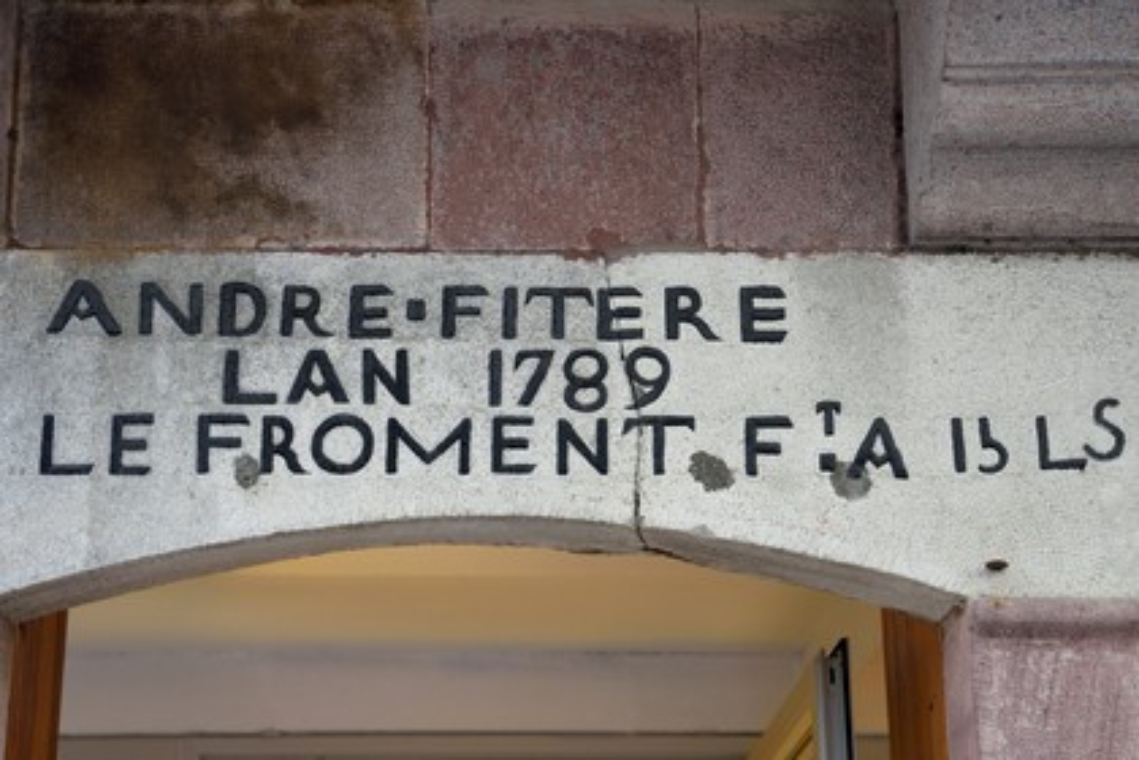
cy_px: 380
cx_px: 570
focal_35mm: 62
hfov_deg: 32.4
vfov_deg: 21.9
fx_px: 1961
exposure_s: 1/50
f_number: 5
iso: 500
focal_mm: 62
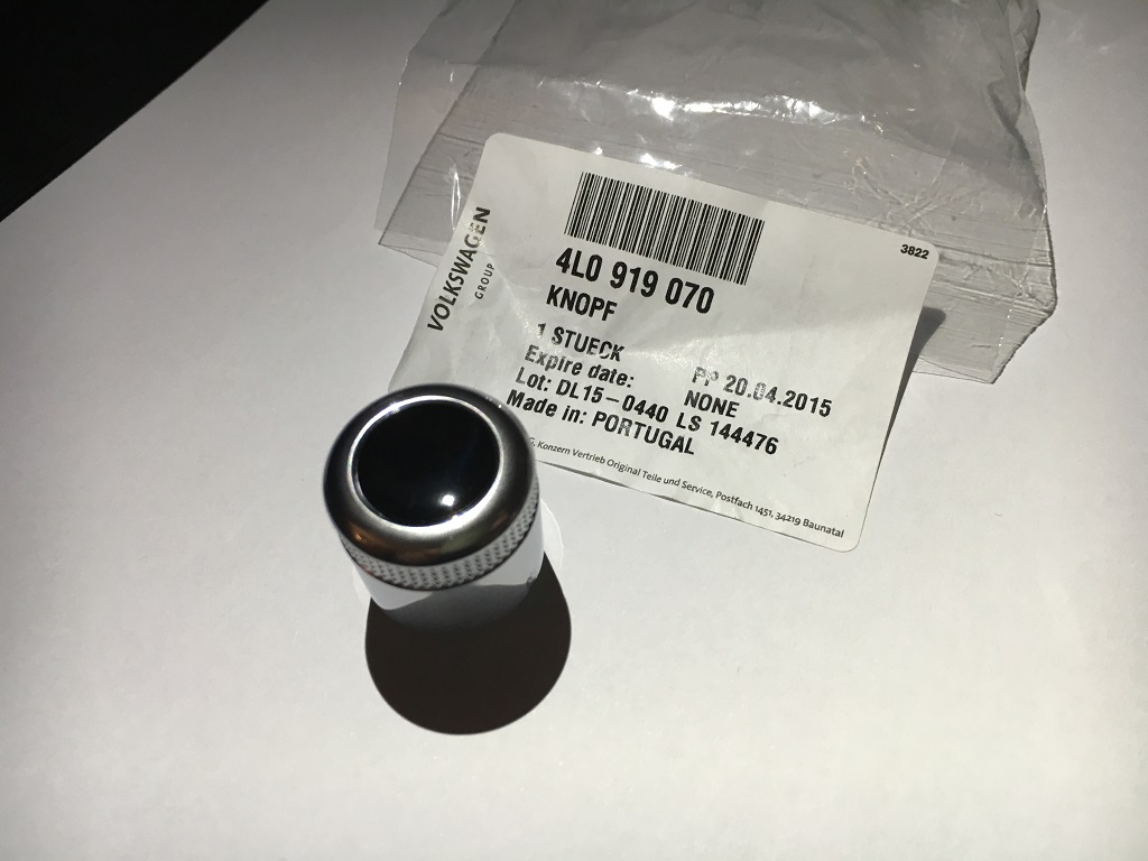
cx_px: 574
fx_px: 962
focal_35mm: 29
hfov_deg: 61.7
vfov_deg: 48.2
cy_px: 430
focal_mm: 4.15
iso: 80
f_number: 2.2
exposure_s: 1/33
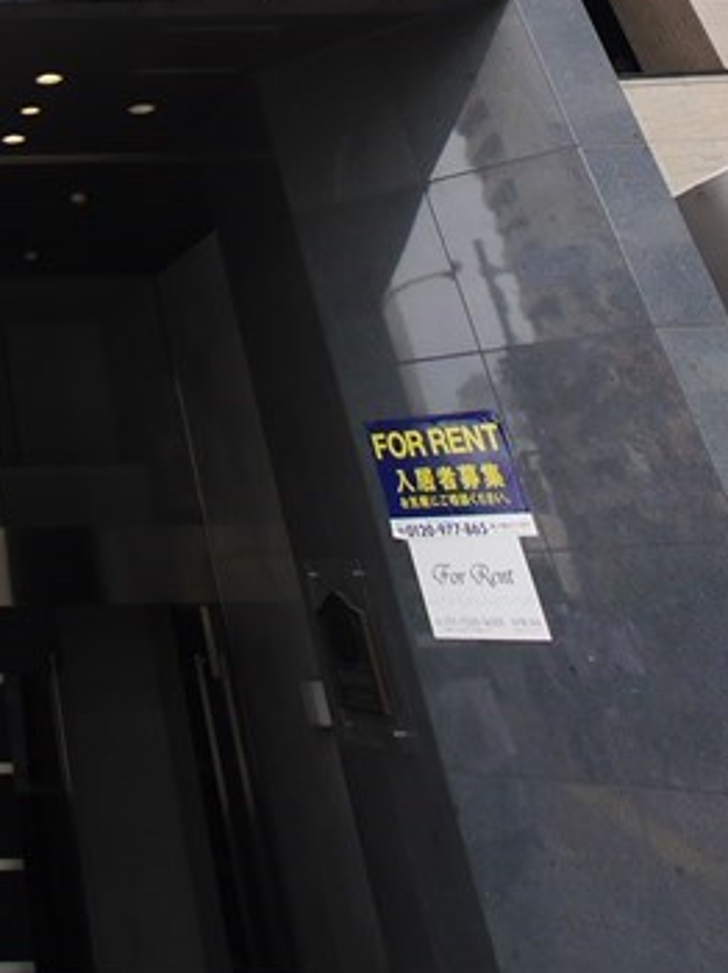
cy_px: -398
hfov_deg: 28.4
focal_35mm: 41
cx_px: -233
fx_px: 1151
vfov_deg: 30.9
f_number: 5
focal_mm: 7
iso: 160
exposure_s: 1/125
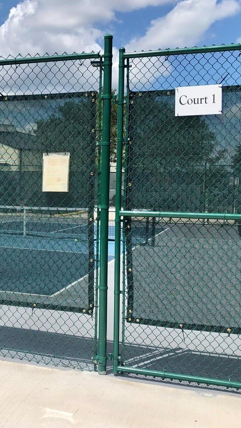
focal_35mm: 45
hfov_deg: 25.8
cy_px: 213
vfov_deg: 45.5
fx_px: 511
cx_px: 29
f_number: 1.8
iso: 20
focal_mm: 3.99
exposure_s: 1/2857
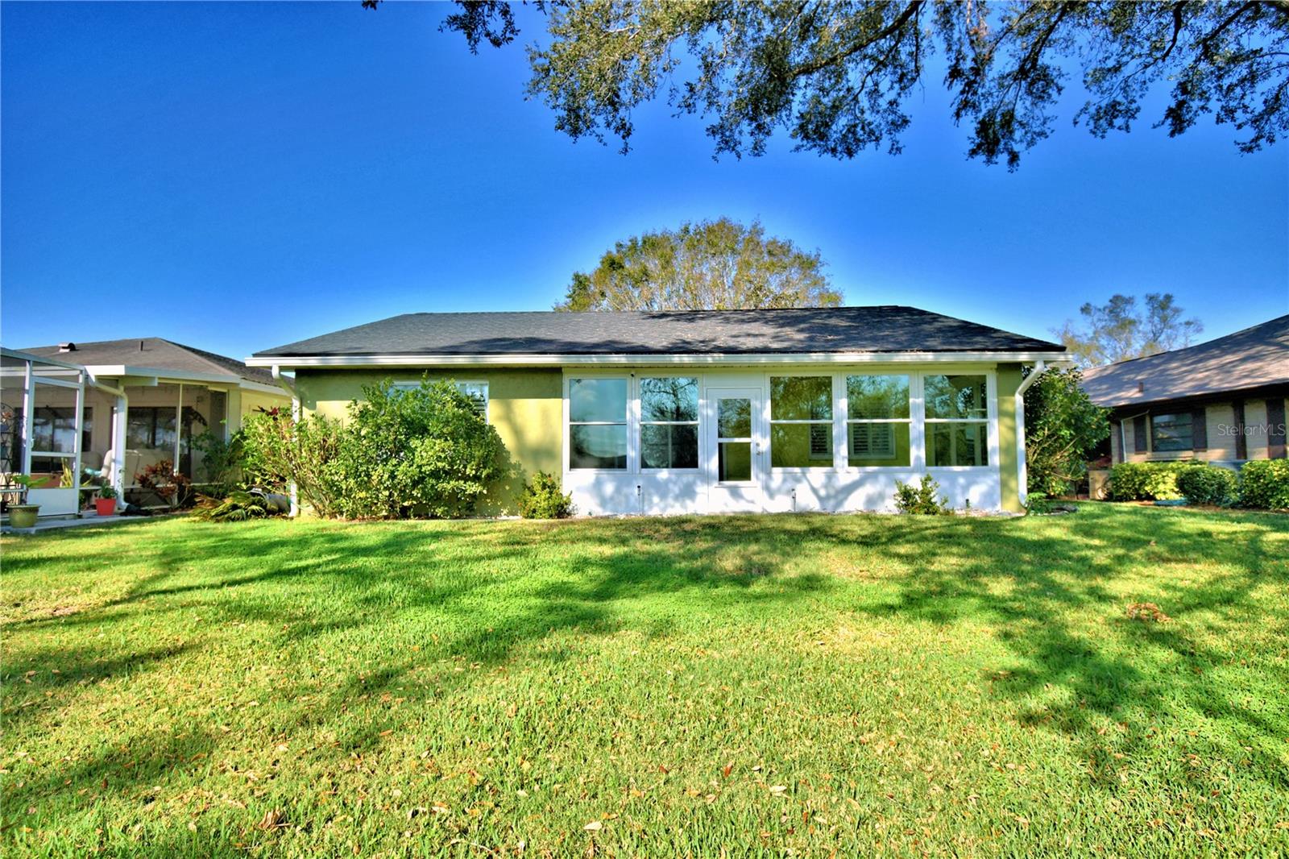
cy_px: 430
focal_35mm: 19
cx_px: 644
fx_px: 680
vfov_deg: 64.5
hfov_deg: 86.9
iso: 100
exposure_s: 1/800
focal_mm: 13
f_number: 4.8
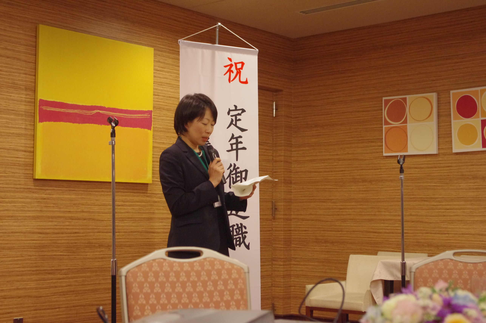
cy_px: 162
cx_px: 243
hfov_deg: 33.4
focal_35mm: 60
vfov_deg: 22.6
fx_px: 809
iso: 2000
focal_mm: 40
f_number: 4.5
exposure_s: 1/40
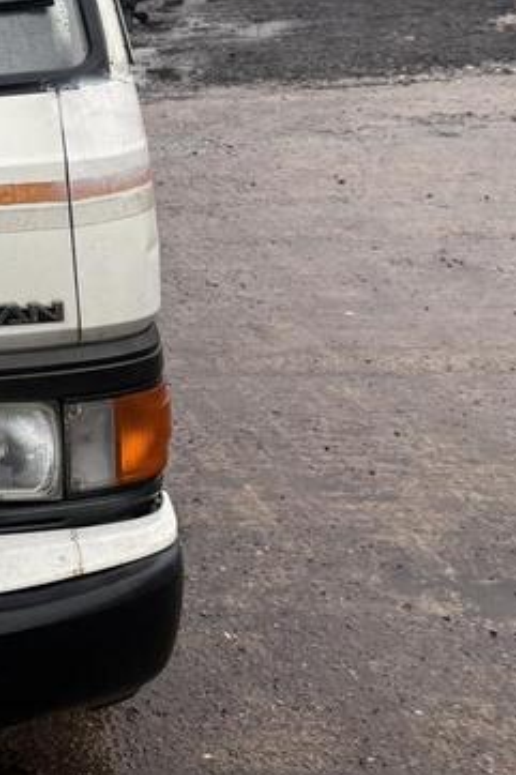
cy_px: 135
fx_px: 1442
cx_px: -325
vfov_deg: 29.3
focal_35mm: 67
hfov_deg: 17.5
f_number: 1.6
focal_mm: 5.96
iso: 50
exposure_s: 1/331
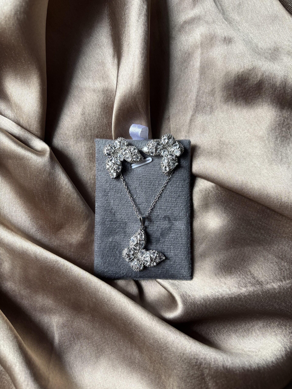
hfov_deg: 53.1
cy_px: 194
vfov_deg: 67.3
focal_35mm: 26
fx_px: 292
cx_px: 146
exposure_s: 1/121
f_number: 1.6
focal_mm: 5.96
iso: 100
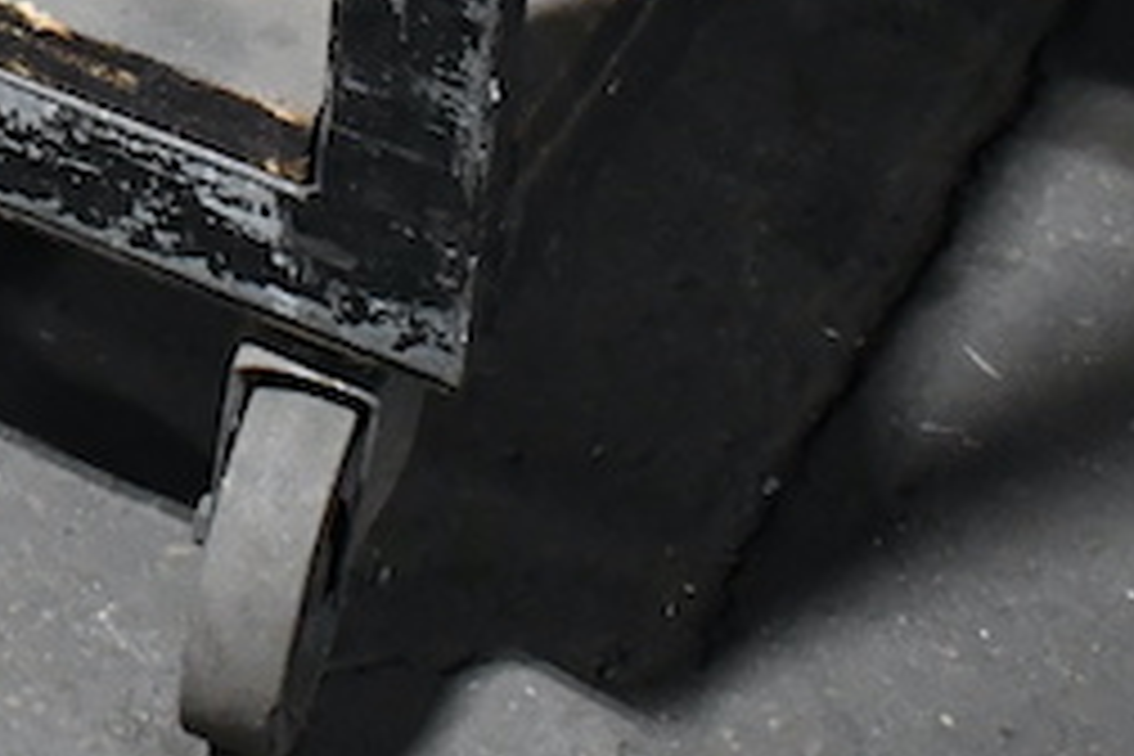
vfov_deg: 7.0
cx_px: -716
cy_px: -1136
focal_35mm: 183
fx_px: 5764
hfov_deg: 10.7
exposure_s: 1/125
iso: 3200
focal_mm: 24
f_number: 4
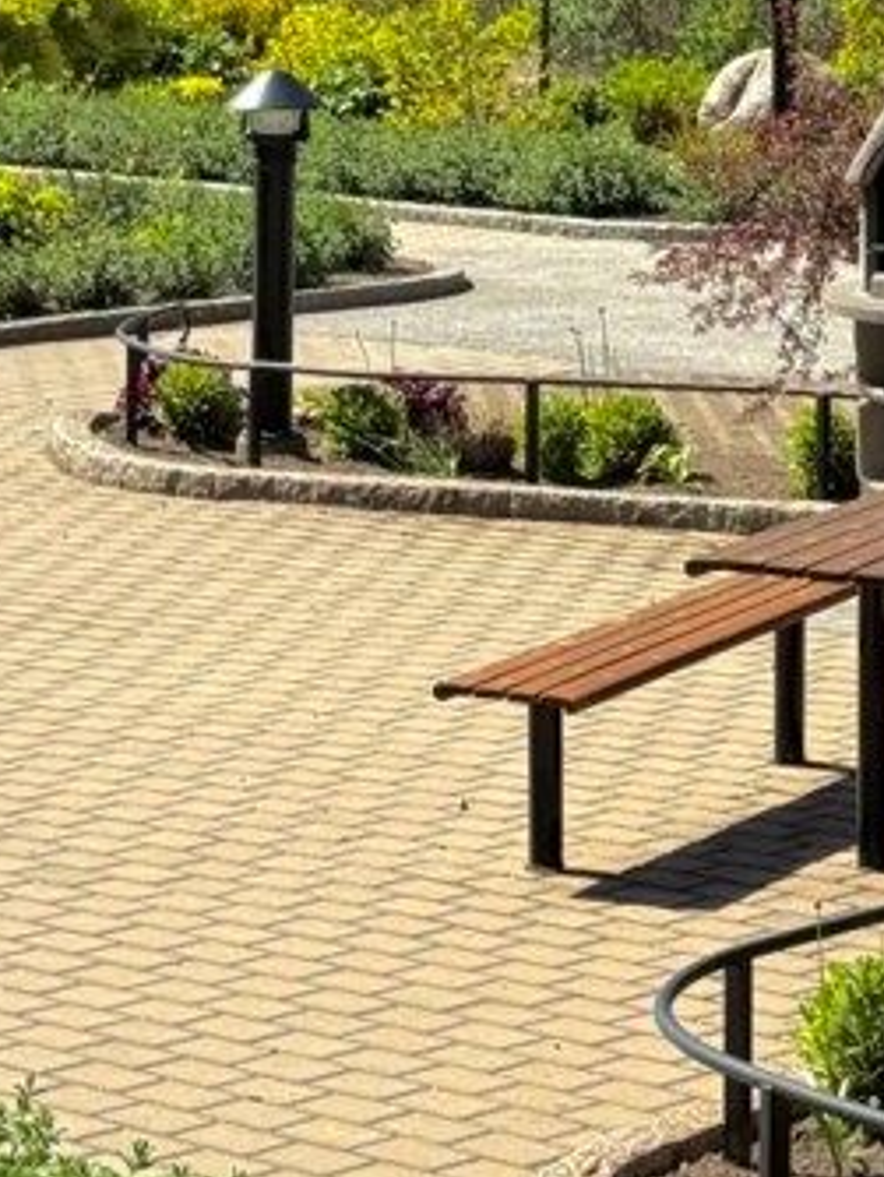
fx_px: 5271
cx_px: 807
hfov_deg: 9.5
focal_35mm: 155
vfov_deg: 12.4
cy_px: -282
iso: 64
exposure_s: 1/2976
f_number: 1.78
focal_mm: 6.76
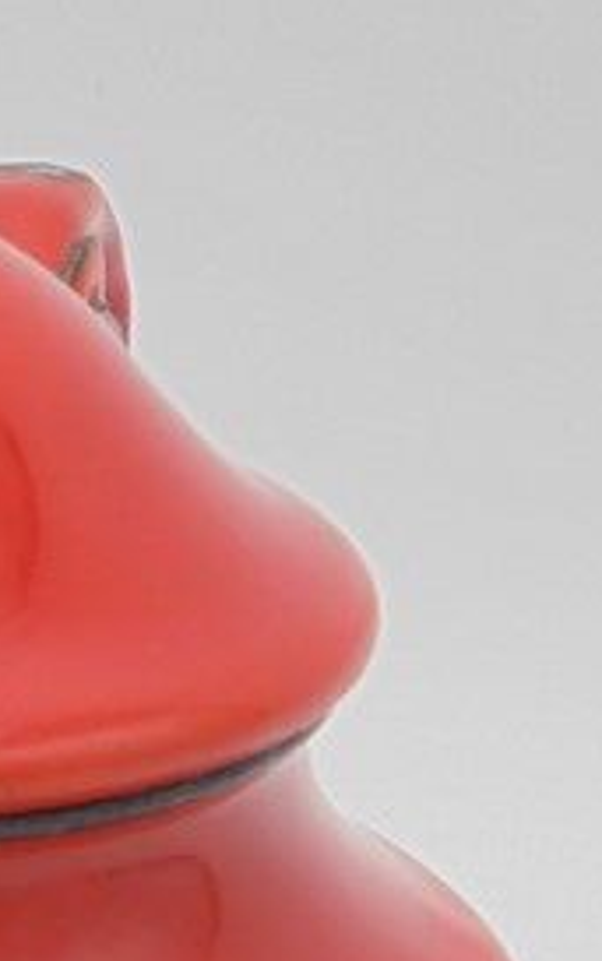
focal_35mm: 150
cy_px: 1095
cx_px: -248
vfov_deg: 13.6
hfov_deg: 8.6
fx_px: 3931
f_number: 4.5
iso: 100
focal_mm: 7.8
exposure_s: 1/125
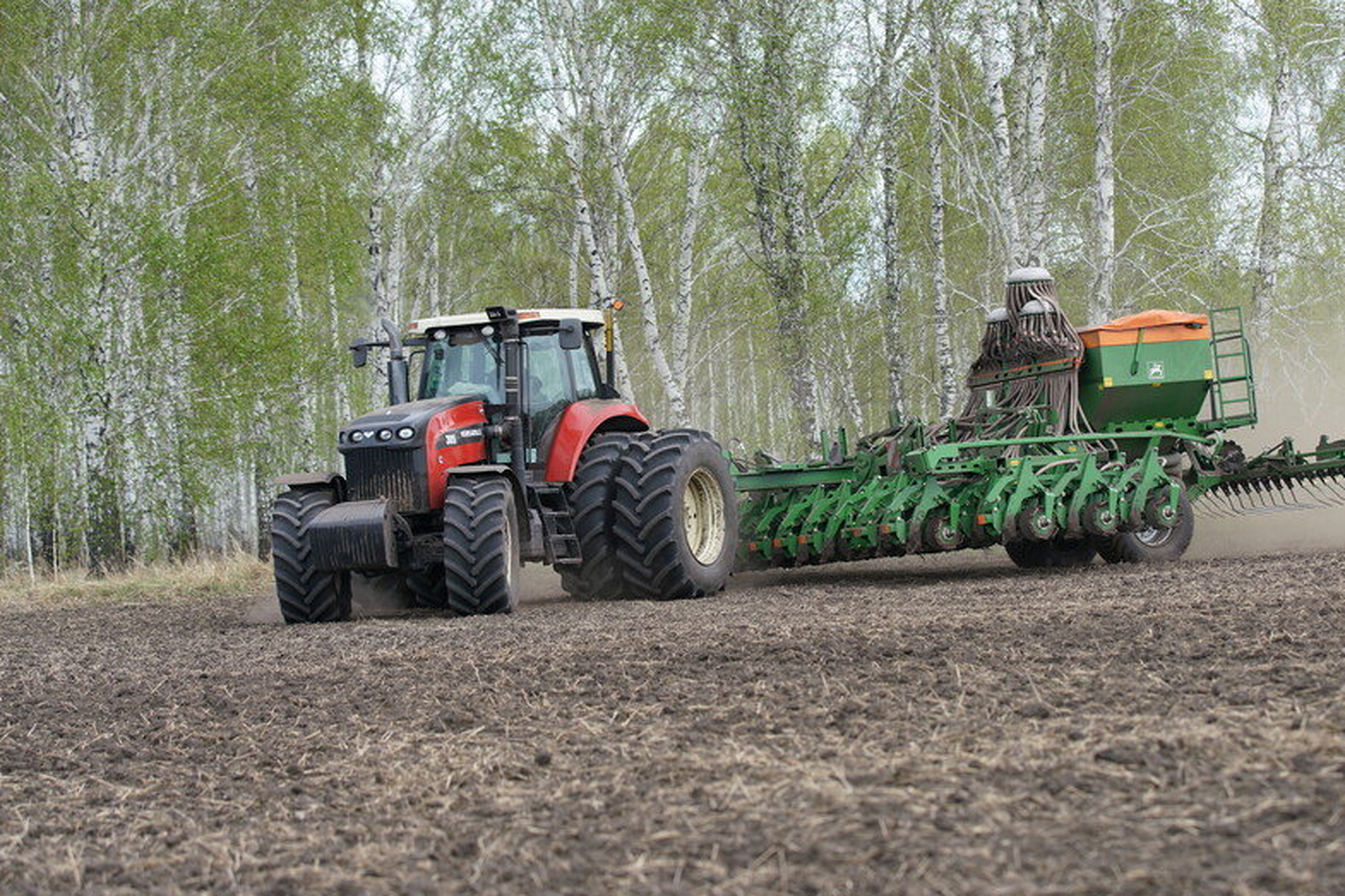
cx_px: 756
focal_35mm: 86
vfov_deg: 15.9
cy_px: 475
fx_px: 3212
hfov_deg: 23.6
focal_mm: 75
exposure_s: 1/200
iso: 100
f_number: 4
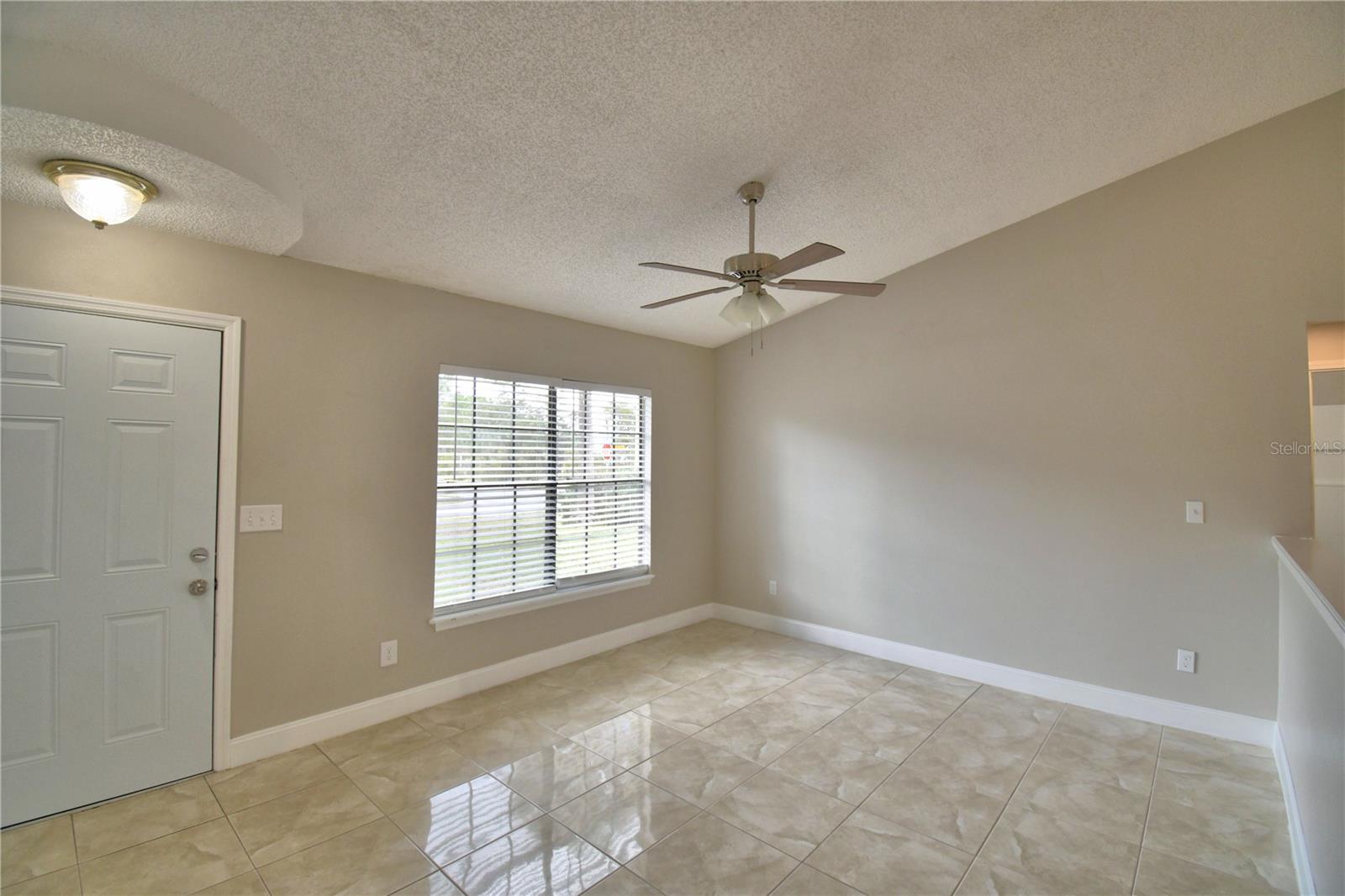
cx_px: 672
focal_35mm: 15
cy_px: 448
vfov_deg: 77.3
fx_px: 560
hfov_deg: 100.4
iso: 250
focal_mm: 10
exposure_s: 1/125
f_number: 4.5
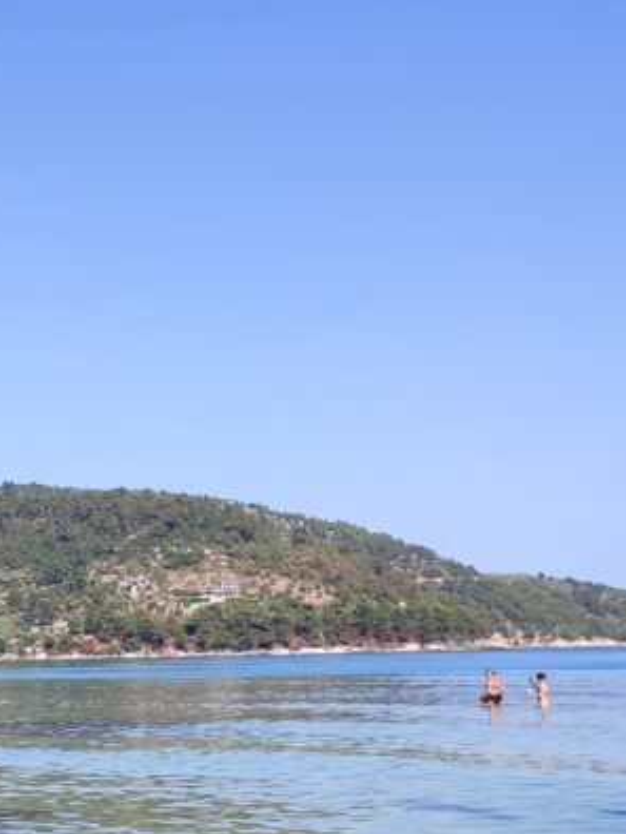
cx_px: 86
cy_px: 484
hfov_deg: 23.2
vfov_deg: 31.1
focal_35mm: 62
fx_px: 1495
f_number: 1.89
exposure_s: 1/506
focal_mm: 5.89
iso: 50
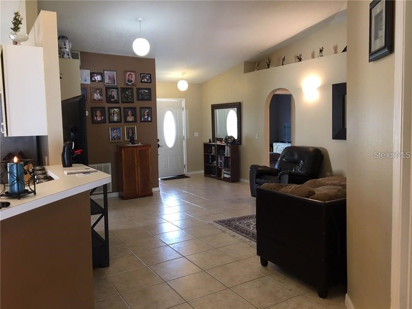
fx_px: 345
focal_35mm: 29
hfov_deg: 61.7
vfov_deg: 48.2
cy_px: 154
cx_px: 206
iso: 50
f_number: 2.2
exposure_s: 1/15
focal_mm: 4.15
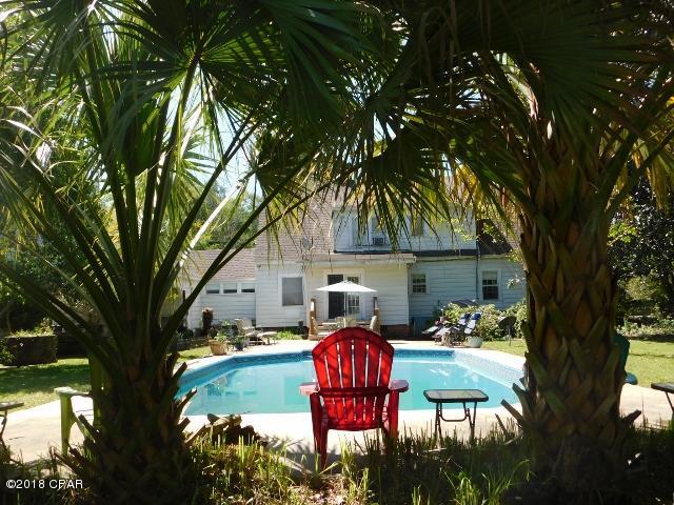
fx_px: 701
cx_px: 337
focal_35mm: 36
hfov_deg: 51.4
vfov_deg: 39.7
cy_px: 252
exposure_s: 1/500
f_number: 3.5
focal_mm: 6.3
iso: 125
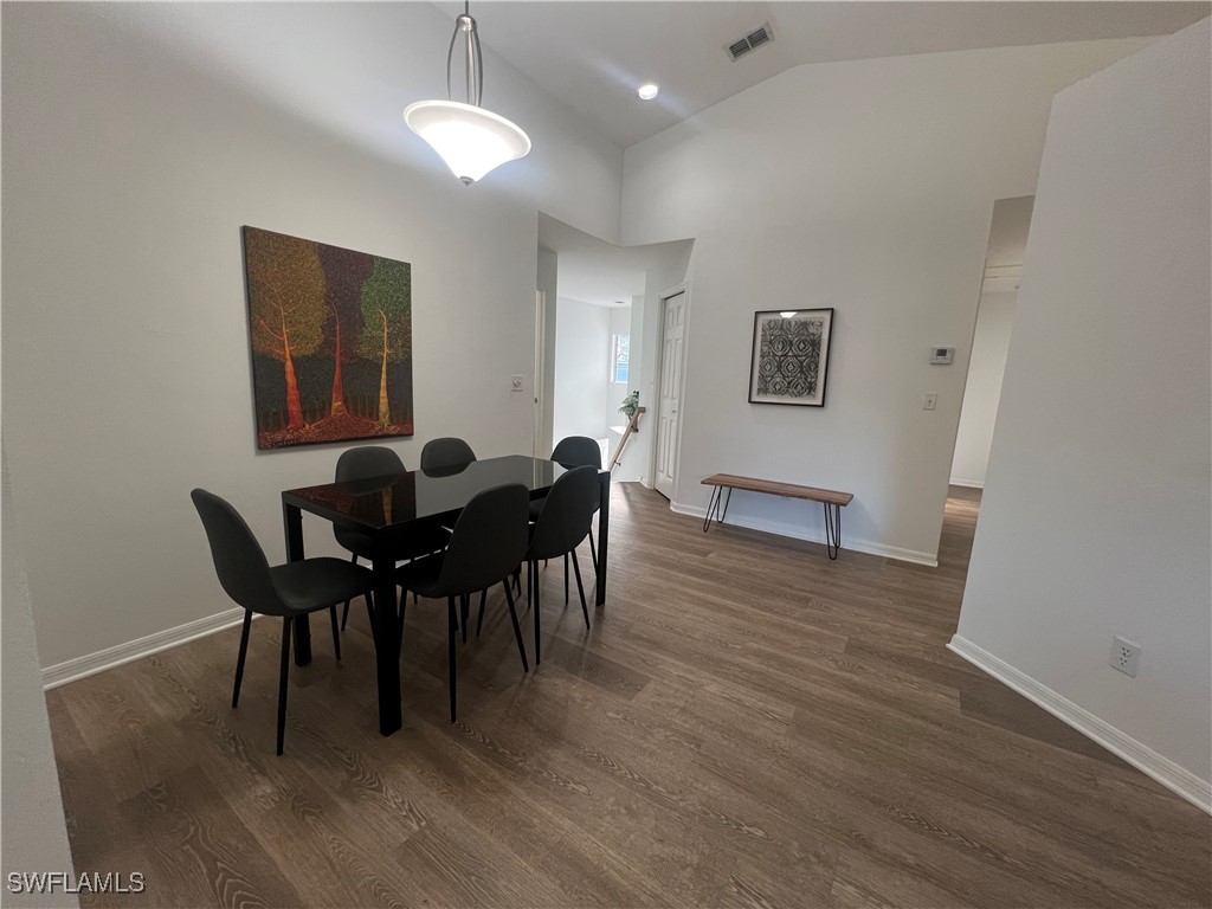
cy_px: 454
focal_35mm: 13
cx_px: 606
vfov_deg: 89.9
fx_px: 455
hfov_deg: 106.2
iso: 160
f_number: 1.8
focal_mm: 1.57
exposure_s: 1/60
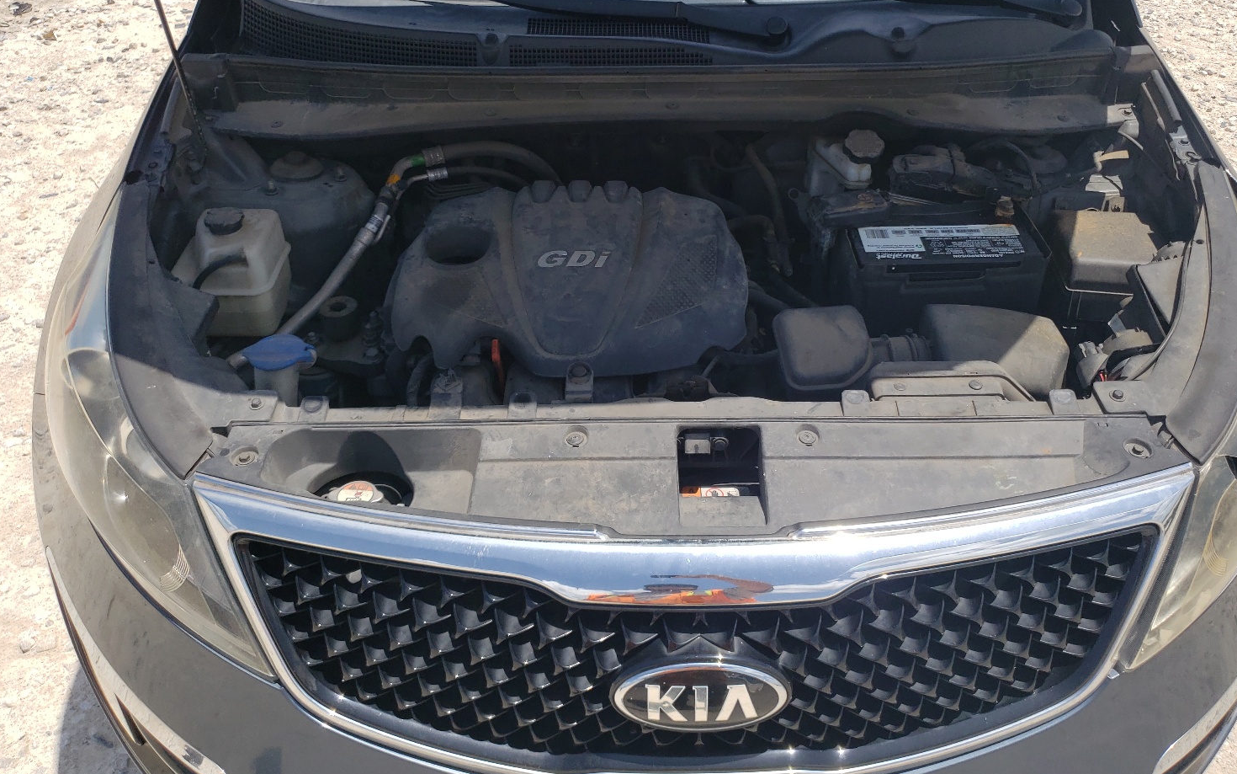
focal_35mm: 30
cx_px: 663
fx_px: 1011
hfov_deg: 62.8
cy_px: 288
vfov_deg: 41.5
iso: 50
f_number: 1.5
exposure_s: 1/3333
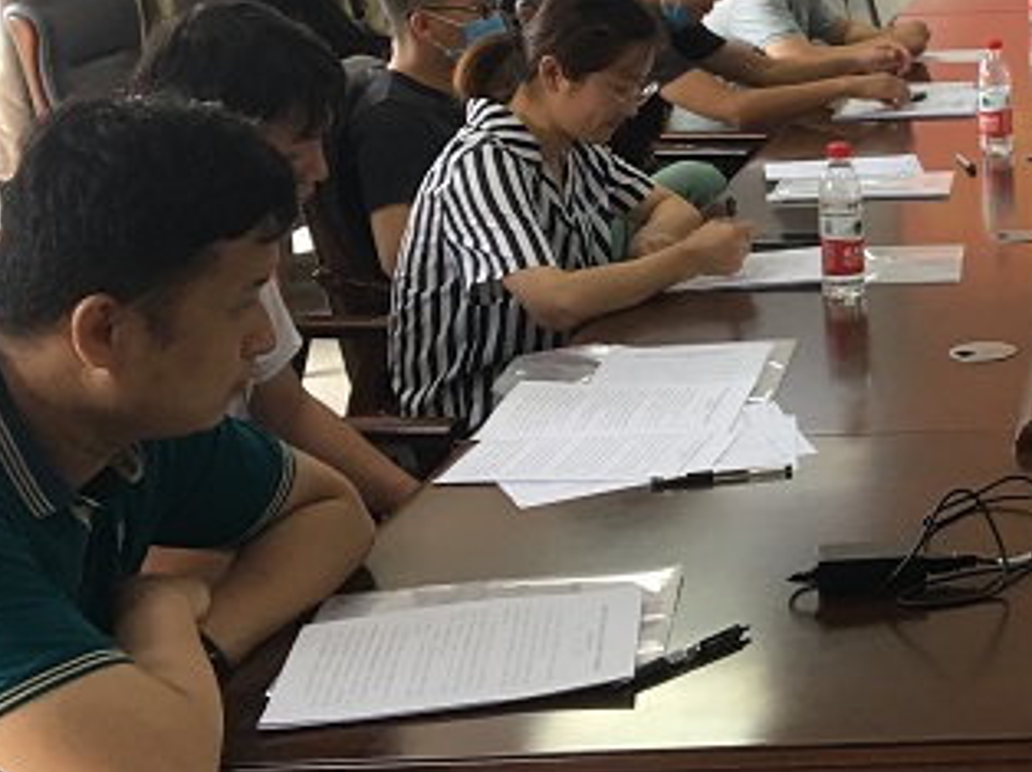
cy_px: 138
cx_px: 1186
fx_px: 2204
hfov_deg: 24.3
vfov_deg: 19.6
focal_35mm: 74
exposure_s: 1/33
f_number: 2.2
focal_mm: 4.15
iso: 40
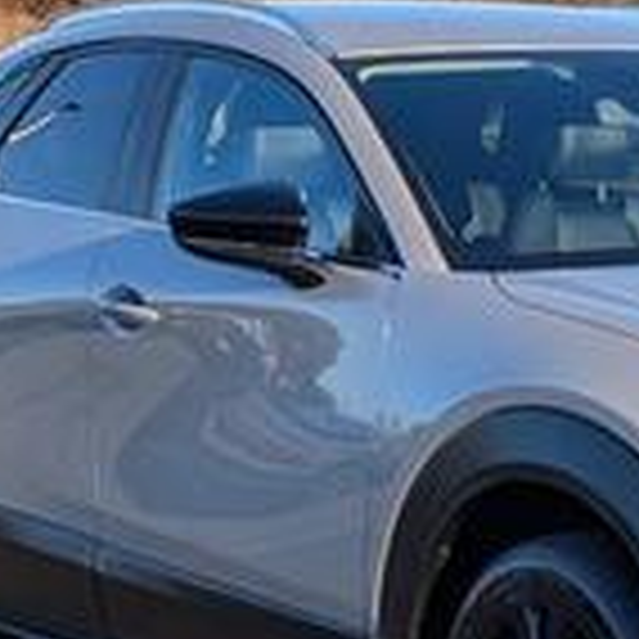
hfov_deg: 11.2
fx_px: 3216
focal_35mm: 154
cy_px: 450
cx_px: 680
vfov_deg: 11.3
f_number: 1.68
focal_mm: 6.9
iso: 20
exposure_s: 1/909
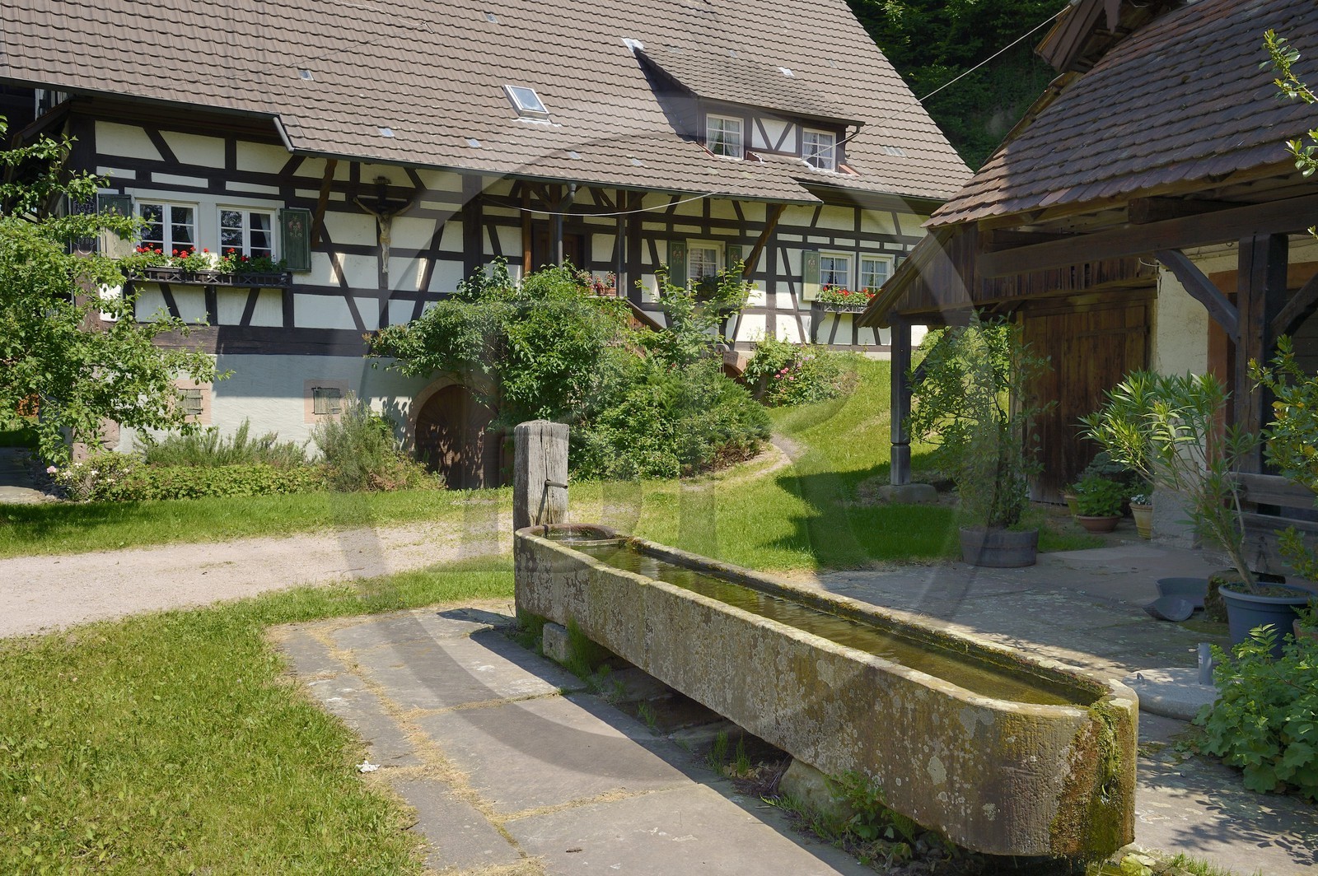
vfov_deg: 42.3
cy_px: 438
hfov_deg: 60.3
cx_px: 659
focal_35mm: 31
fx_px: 1134
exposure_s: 1/250
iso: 200
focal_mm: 31
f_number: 10
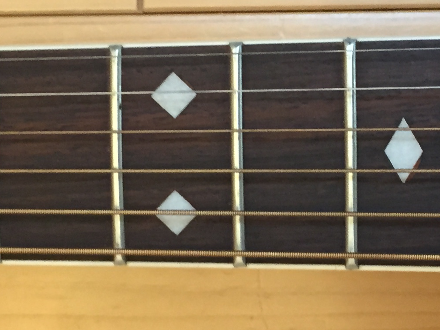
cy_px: 143
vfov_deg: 15.7
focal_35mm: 94
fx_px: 1195
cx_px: 366
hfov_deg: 20.6
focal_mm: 4.15
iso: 200
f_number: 2.2
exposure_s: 1/30
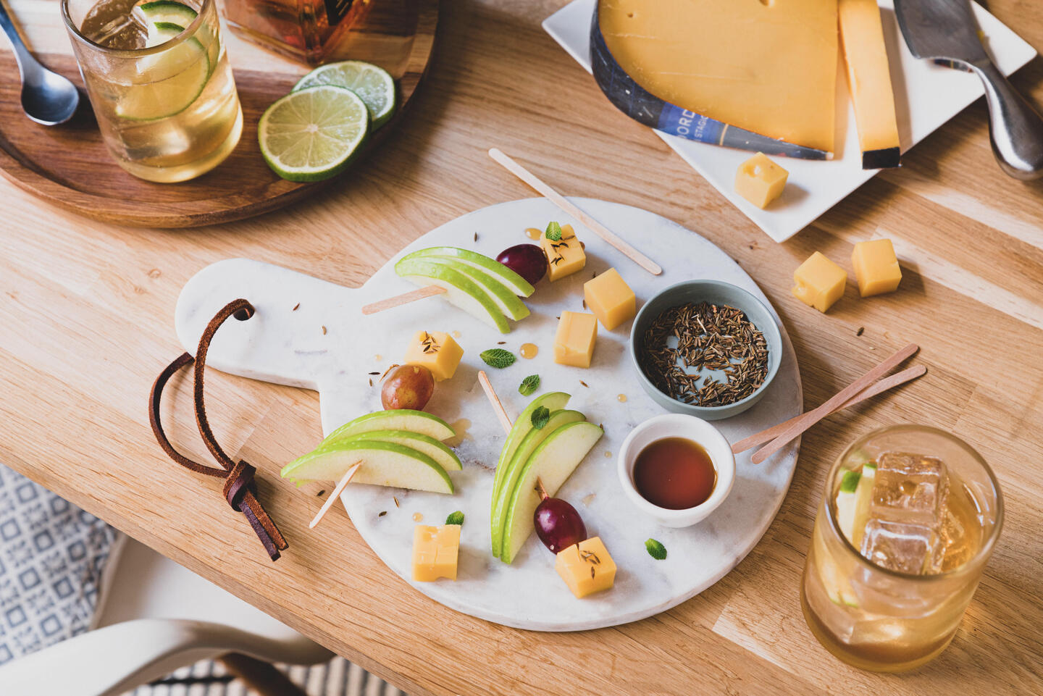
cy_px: 348
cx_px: 522
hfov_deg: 28.8
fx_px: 2029
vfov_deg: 19.5
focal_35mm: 70
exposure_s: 1/2
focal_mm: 70
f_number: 6.3
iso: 100
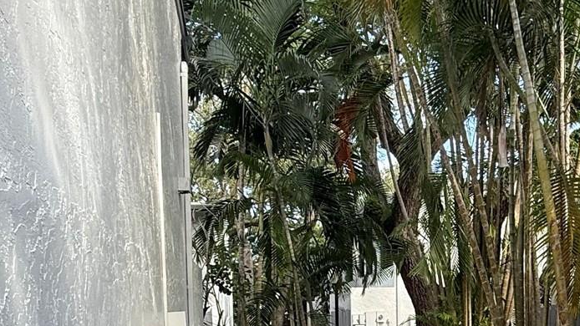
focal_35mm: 45
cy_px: 374
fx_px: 692
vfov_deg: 24.4
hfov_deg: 45.1
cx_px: 359
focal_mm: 2.22
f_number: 2.2
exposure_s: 1/142
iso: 50
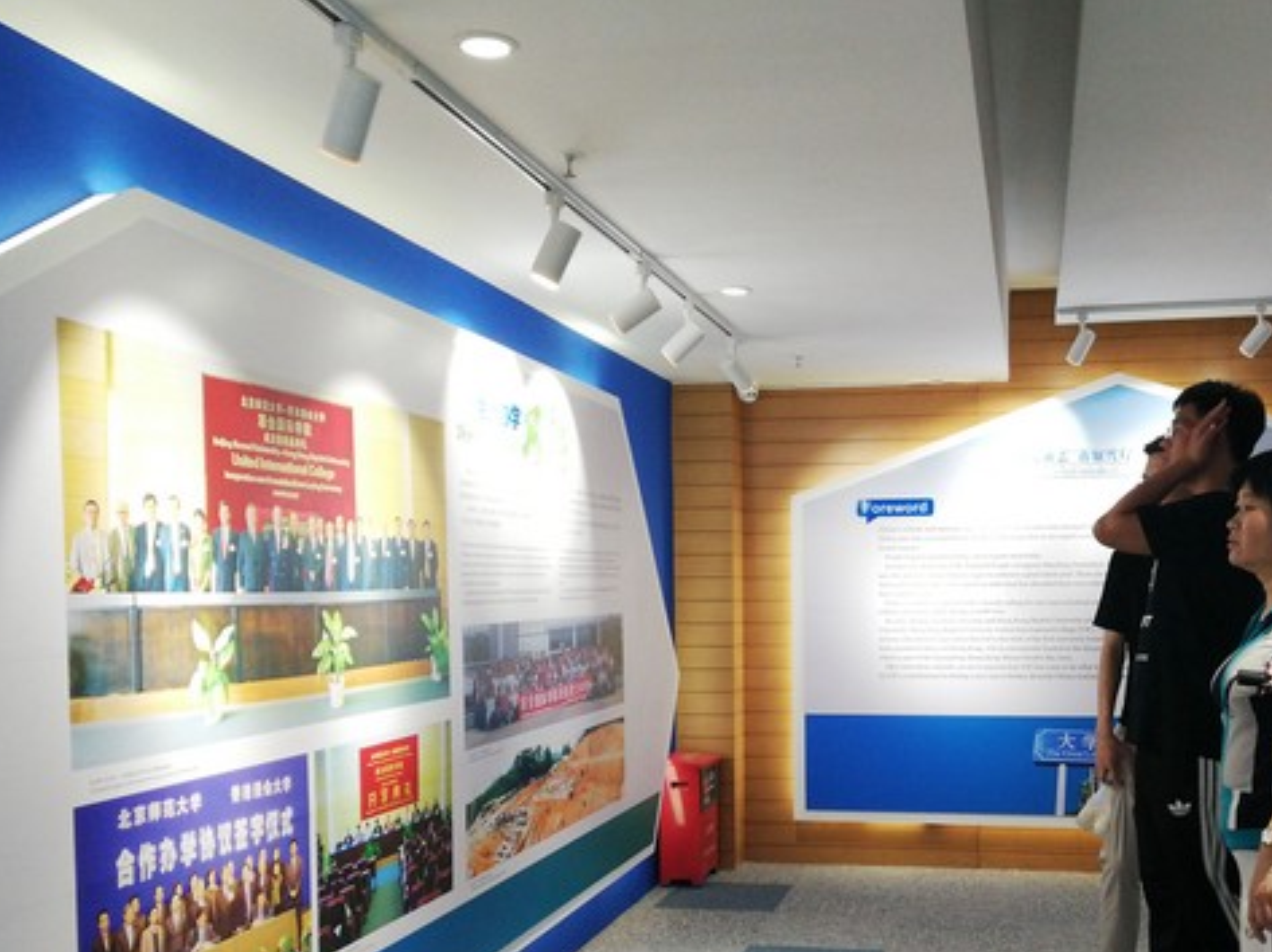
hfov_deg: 46.3
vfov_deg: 35.5
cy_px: 658
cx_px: 812
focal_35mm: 40
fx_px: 1469
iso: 160
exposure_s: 1/50
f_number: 2.2
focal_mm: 3.81
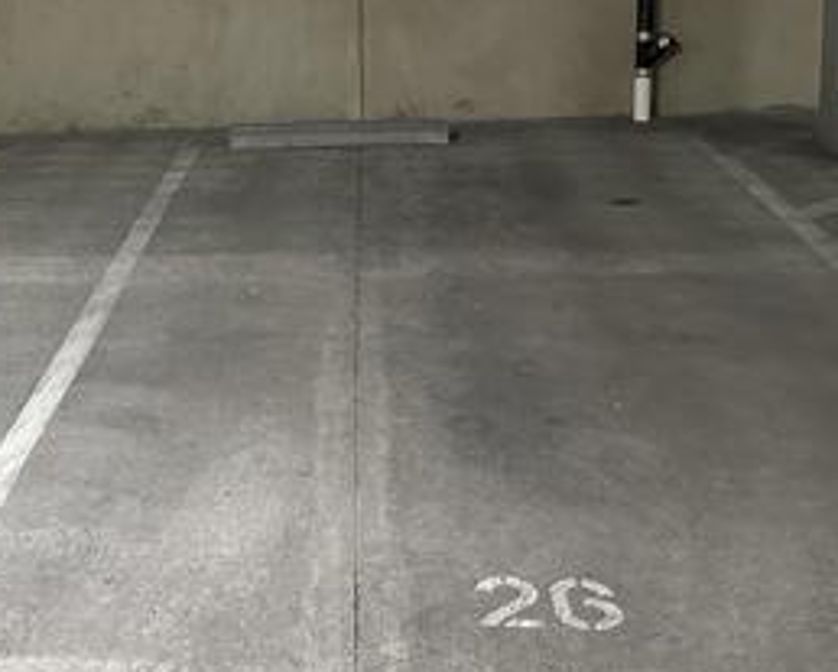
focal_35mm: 58
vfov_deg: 26.0
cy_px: 169
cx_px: 110
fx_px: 1440
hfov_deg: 31.2
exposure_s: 1/40
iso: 1000
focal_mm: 6.86
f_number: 1.78
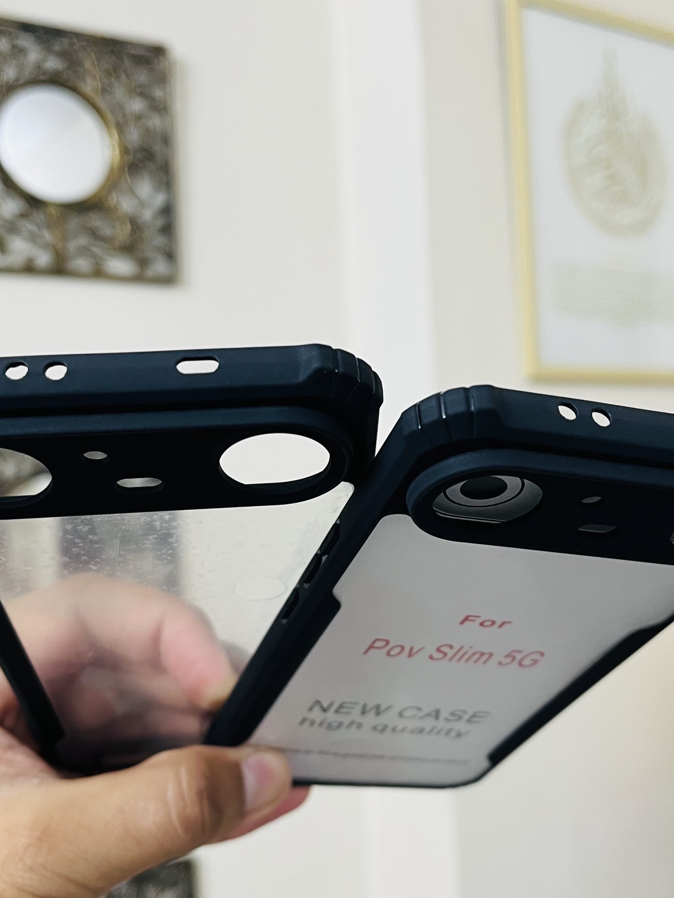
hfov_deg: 33.6
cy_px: 492
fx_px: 1117
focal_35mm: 43
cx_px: 360
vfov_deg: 43.8
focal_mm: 5.1
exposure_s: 1/50
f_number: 1.6
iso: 80
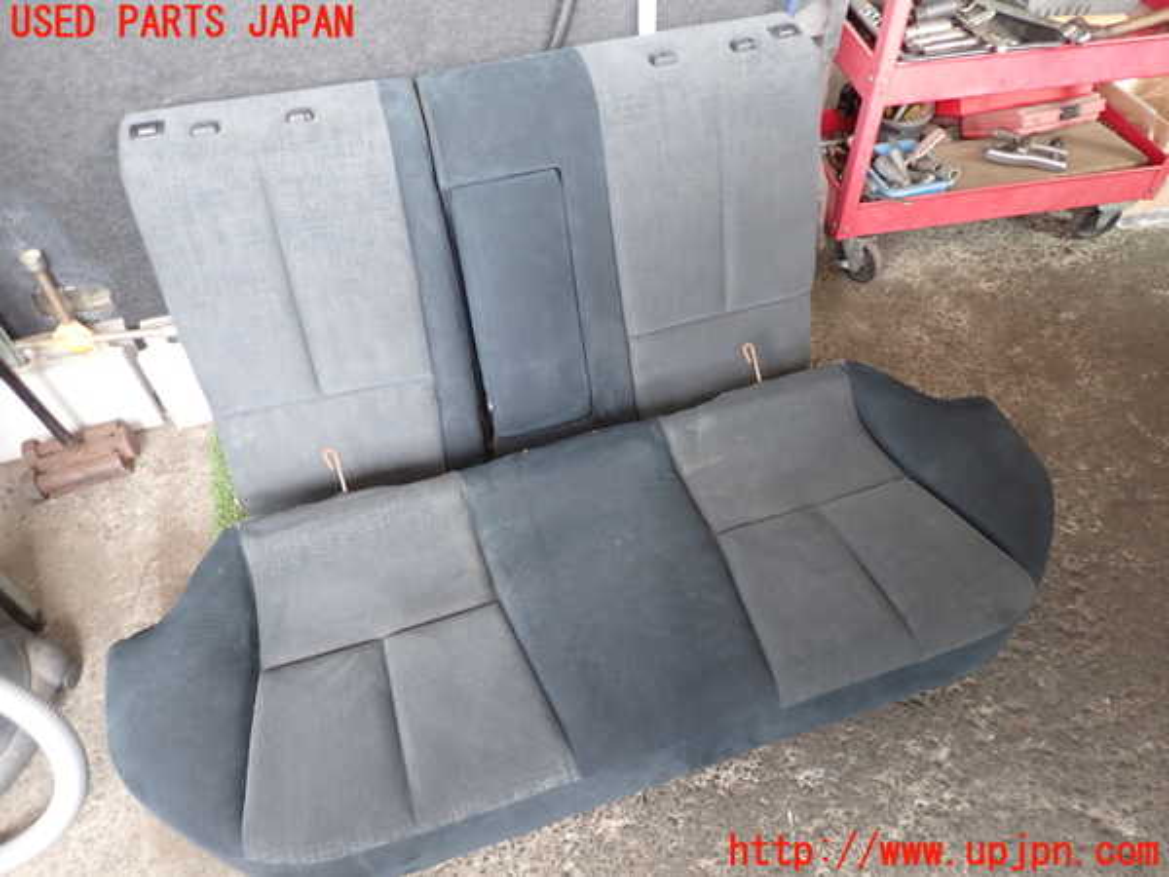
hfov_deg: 69.4
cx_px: 584
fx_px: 844
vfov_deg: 54.9
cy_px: 438
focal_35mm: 25
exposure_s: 1/30
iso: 200
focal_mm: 4.5
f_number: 2
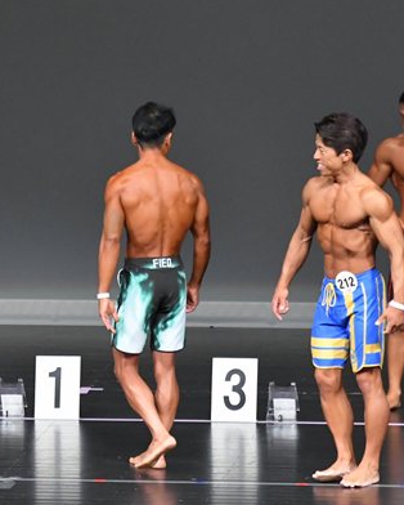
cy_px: 264
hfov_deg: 3.5
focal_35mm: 445
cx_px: 59
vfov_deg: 4.3
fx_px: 6646
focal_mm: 160
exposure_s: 1/400
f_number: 5.6
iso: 5000
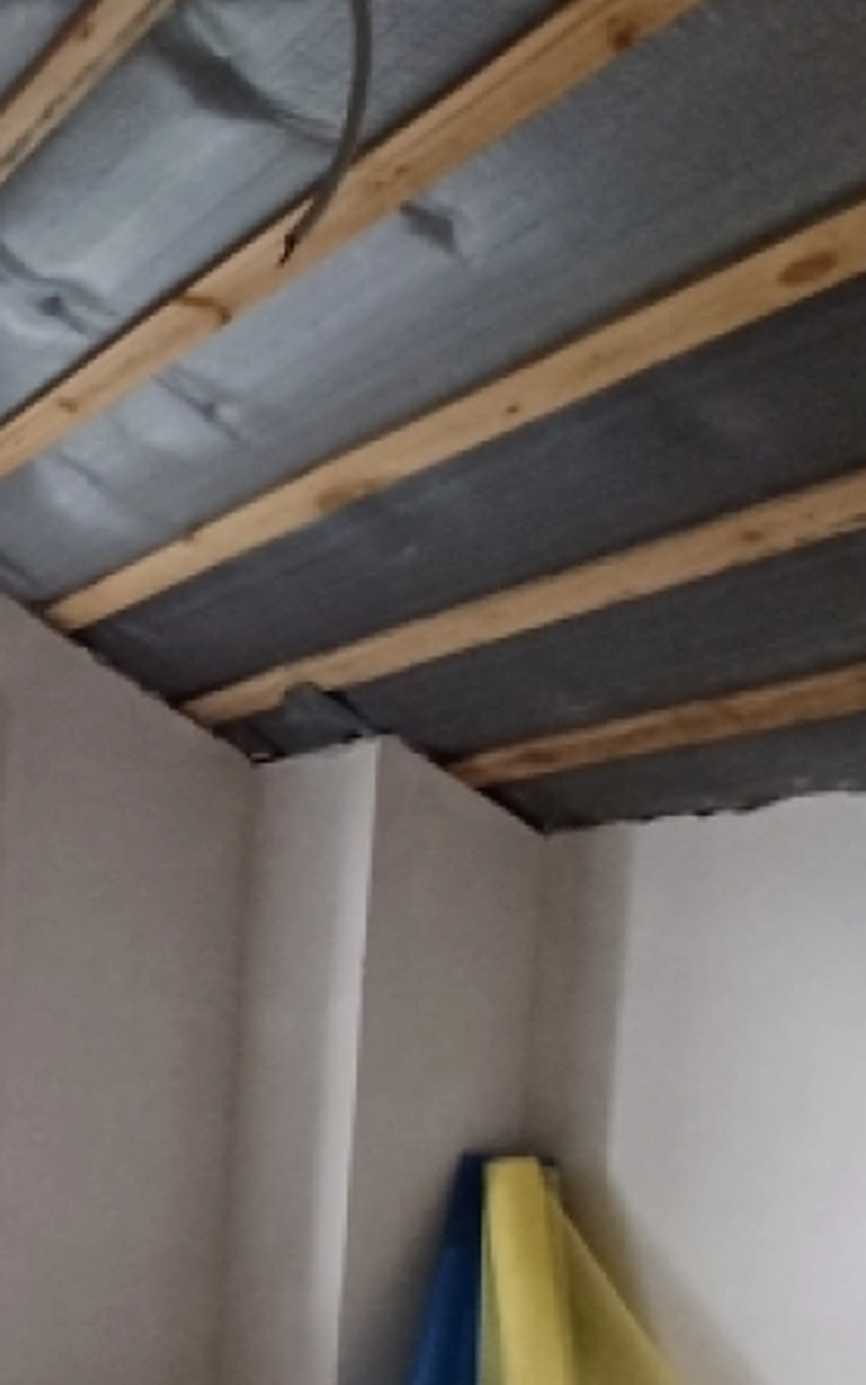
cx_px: -566
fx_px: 1472
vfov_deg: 47.2
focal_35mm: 39
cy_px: 1143
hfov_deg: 23.2
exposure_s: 1/50
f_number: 2.2
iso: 200
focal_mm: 1.42
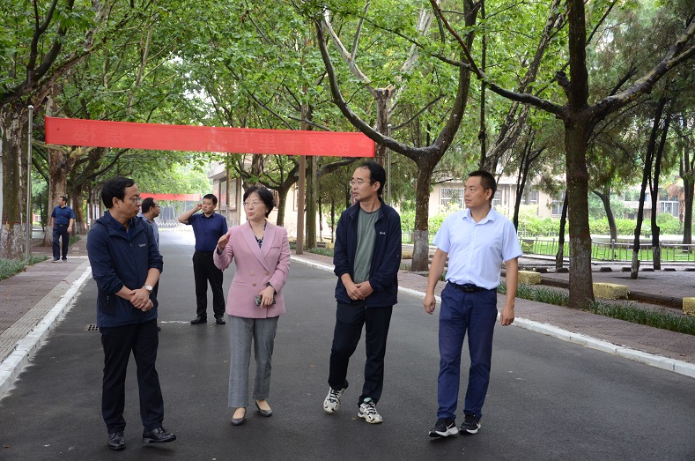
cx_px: 348
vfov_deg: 29.8
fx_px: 867
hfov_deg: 43.7
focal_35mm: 45
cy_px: 230
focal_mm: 30
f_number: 4.8
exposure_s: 1/90
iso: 1000
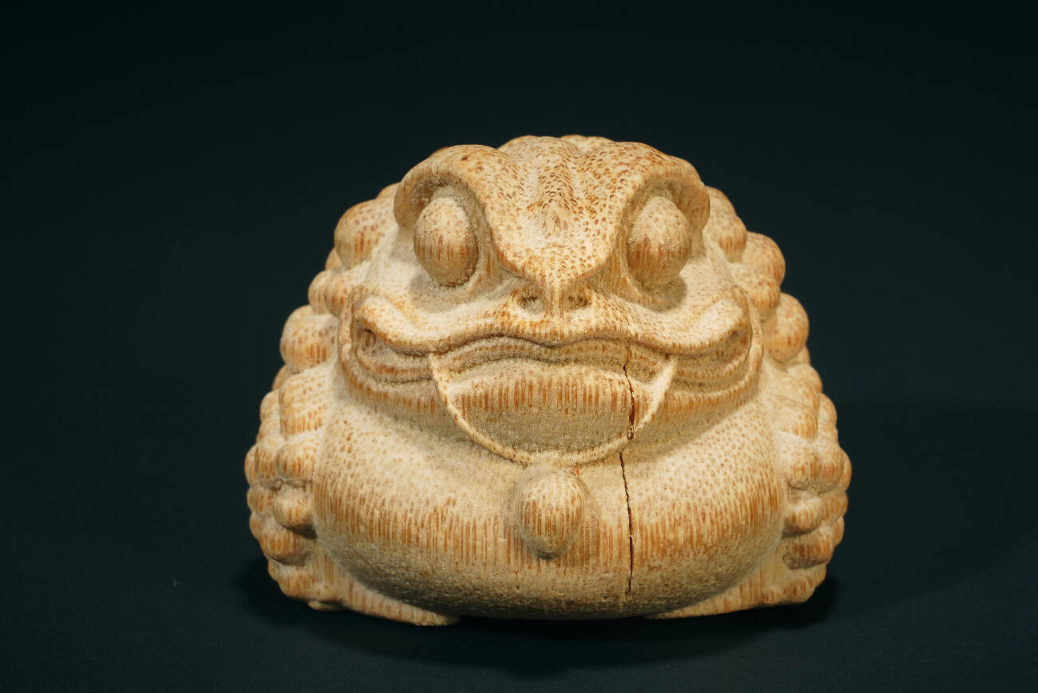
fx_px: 4327
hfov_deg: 13.7
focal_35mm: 150
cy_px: 324
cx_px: 540
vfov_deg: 9.2
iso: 100
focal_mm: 93
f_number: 20
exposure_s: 1/160
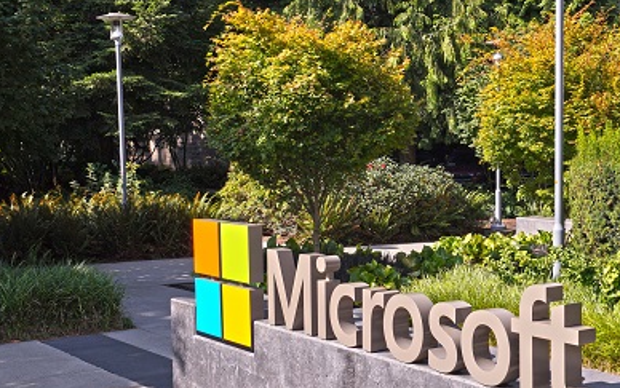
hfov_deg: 34.4
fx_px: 998
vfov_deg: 22.0
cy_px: 225
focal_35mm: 59
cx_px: 385
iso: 100
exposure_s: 1/400
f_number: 7.1
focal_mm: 30
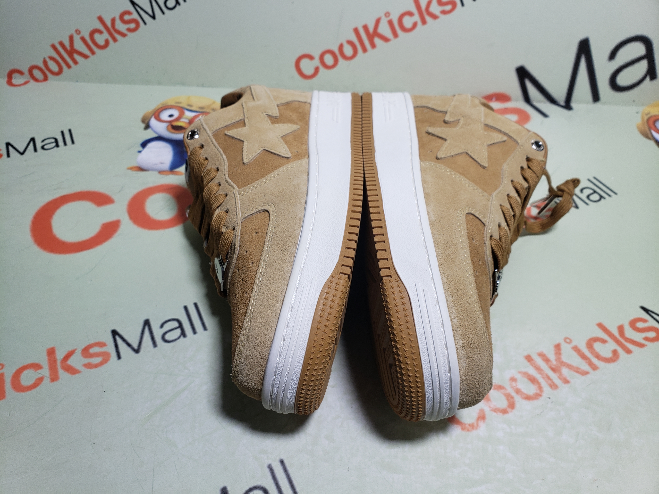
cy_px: 247
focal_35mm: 26
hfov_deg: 67.3
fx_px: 495
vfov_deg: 53.1
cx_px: 330
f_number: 2.4
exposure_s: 1/213
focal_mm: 4.3
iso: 50
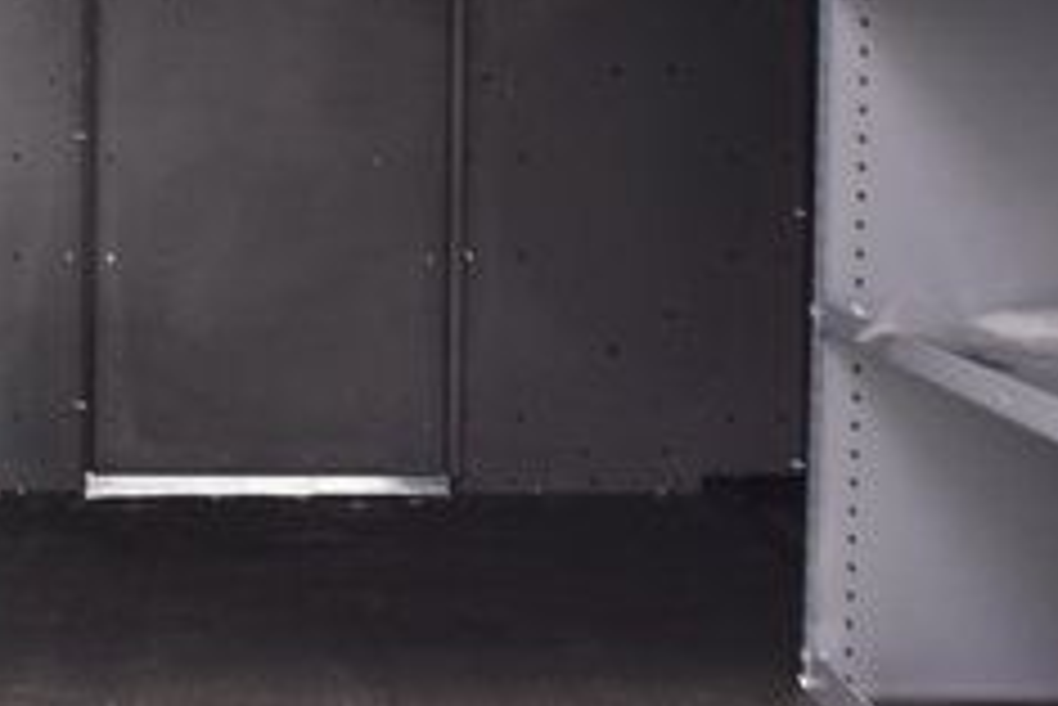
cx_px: 266
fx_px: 2882
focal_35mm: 98
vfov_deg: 14.0
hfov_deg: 20.6
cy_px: 232
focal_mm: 24
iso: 1600
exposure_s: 1/15
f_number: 2.8
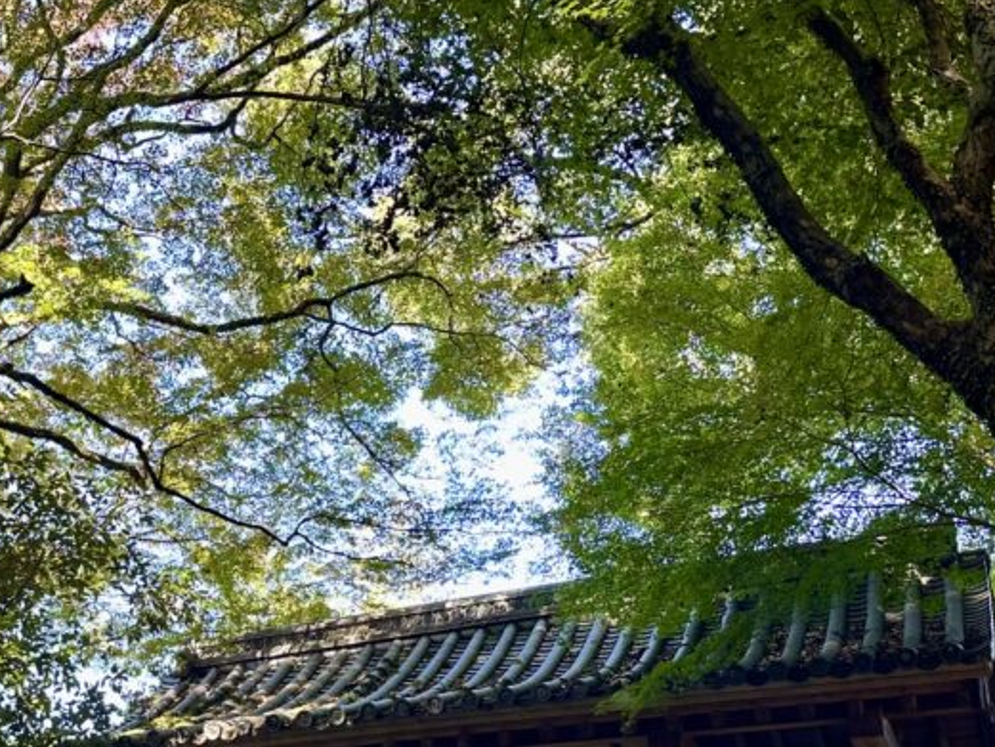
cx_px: 155
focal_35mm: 59
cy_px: 502
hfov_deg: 31.6
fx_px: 1696
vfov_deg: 24.7
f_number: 1.78
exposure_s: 1/121
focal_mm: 6.86
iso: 80
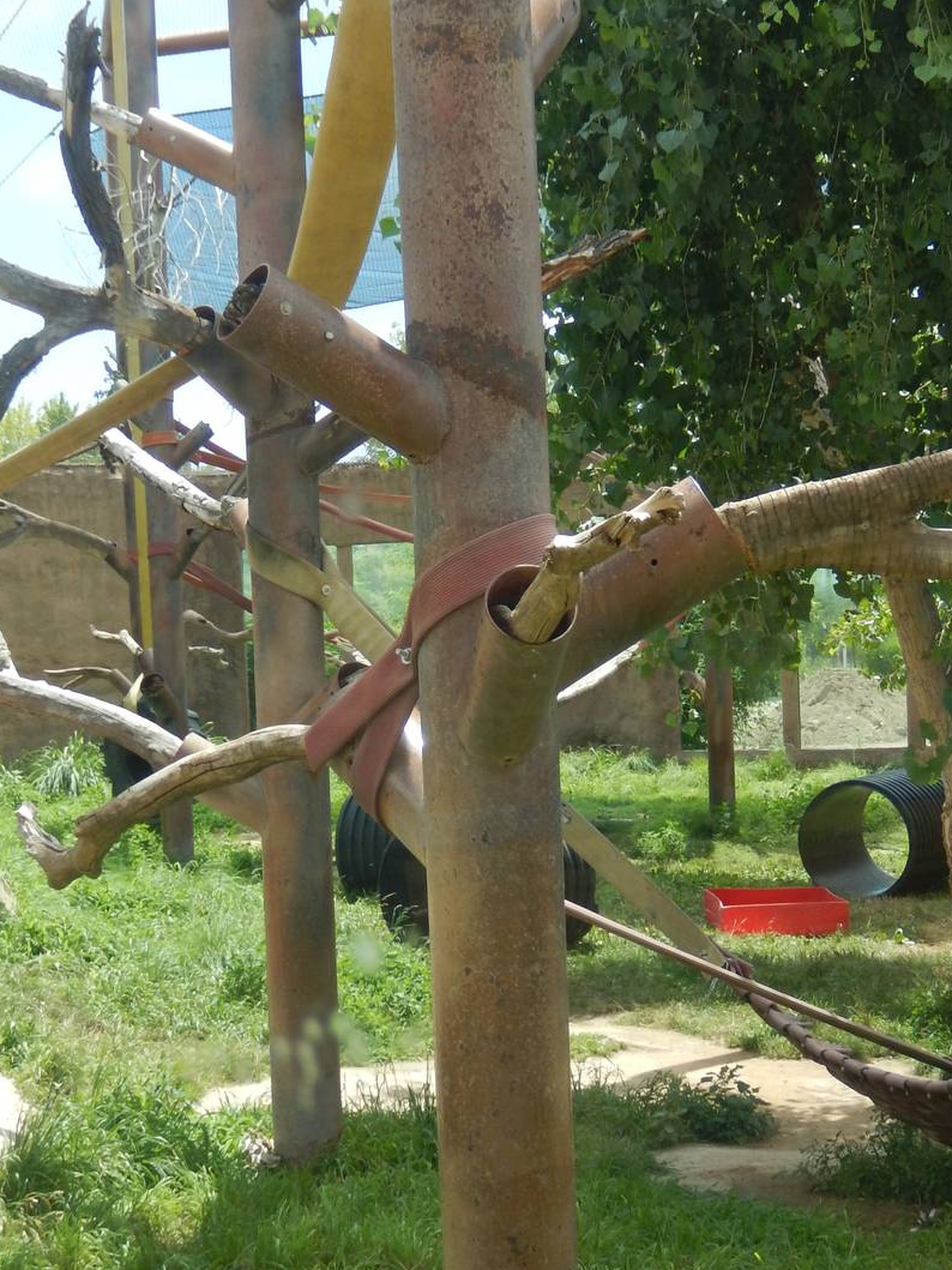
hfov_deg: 21.6
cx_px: 442
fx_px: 2494
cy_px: 861
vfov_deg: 28.4
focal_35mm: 68
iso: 125
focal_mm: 8.1
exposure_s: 1/250
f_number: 4.3
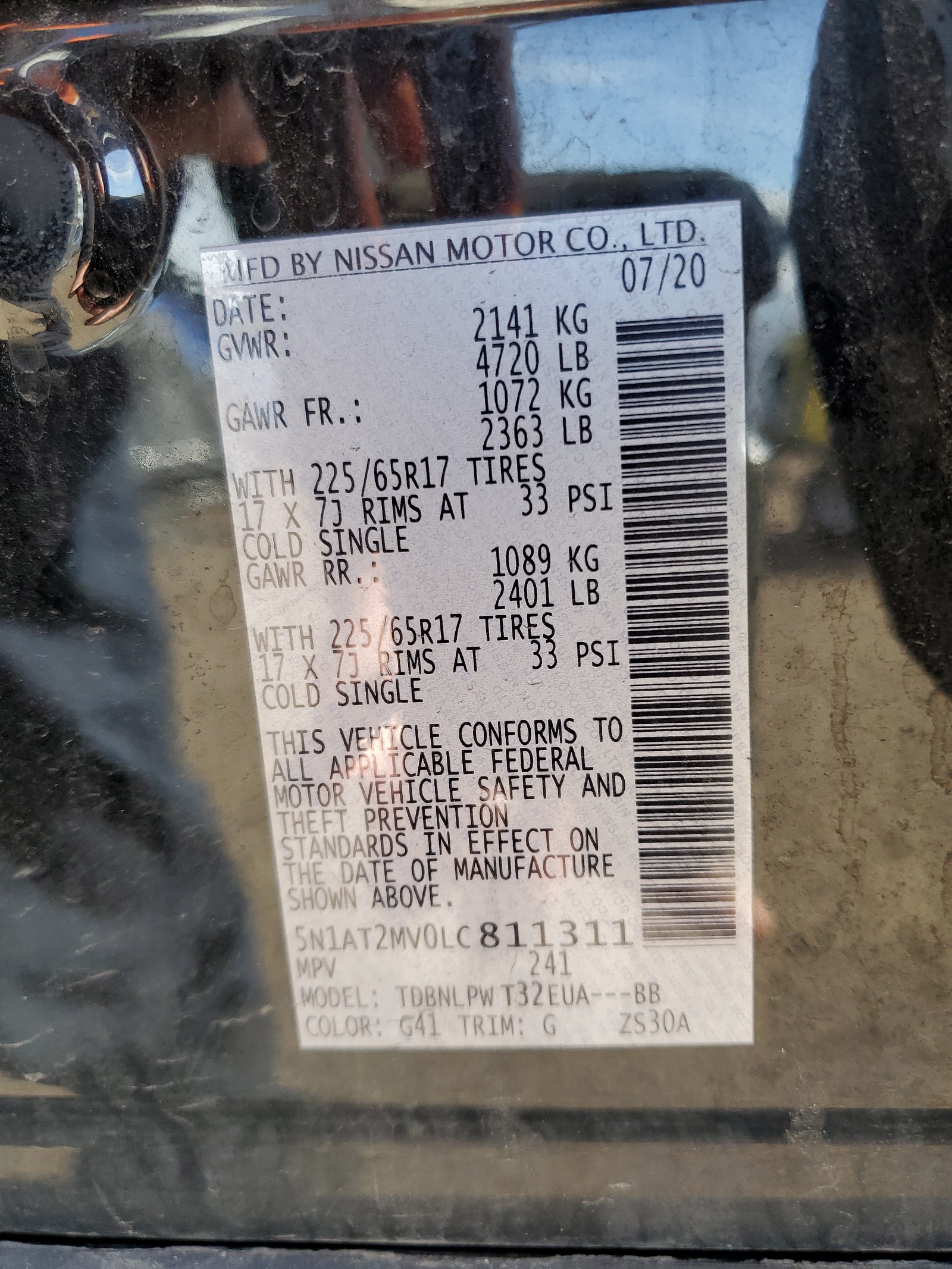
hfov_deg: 53.1
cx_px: 476
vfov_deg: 67.3
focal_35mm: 26
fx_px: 953
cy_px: 634
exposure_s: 1/120
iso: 54
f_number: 1.5
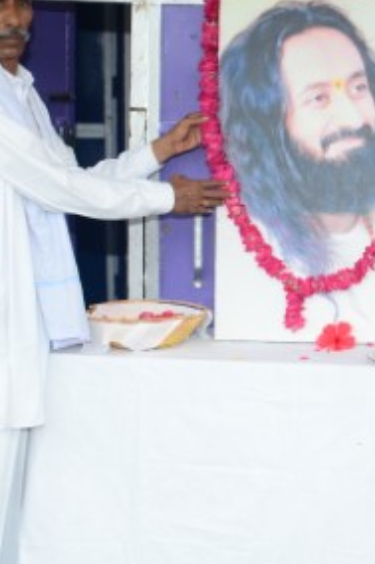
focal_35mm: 76
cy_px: 212
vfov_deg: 26.6
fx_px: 1189
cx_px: 524
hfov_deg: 16.6
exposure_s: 1/160
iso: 250
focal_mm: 20
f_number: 5.6
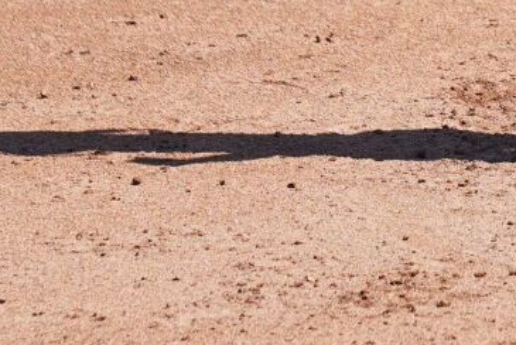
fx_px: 13842
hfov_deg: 2.1
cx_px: 828
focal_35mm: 965
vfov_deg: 1.4
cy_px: -255
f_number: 3.5
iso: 400
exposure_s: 1/3200
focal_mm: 200
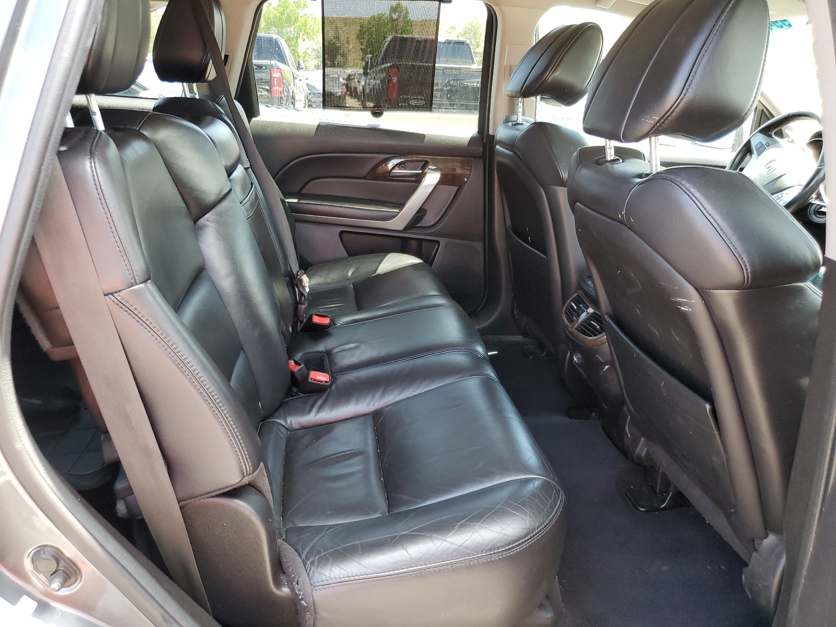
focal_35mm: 26
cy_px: 314
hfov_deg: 67.3
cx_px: 418
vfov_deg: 53.1
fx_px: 628
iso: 86
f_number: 1.5
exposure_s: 1/120
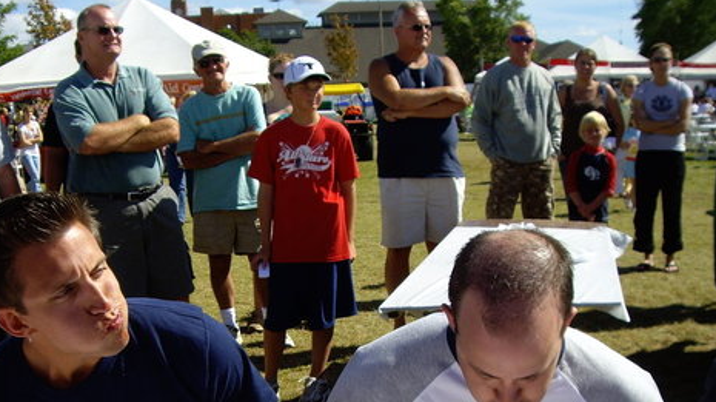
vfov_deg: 20.6
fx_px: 1082
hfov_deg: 36.4
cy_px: 365
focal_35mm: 57
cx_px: 276
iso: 50
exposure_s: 1/400
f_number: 4.3
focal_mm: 6.2
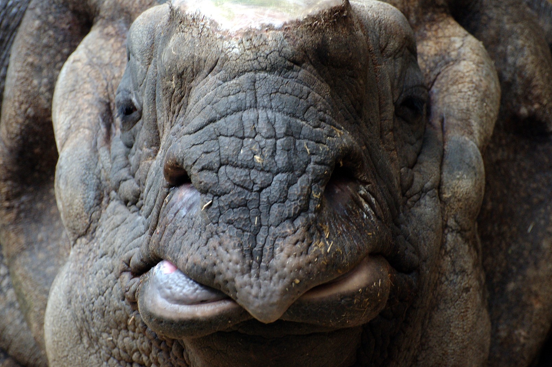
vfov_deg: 3.9
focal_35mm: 351
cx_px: 273
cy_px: 182
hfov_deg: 5.9
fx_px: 5376
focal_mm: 230
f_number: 5.3
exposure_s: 1/125
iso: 1600
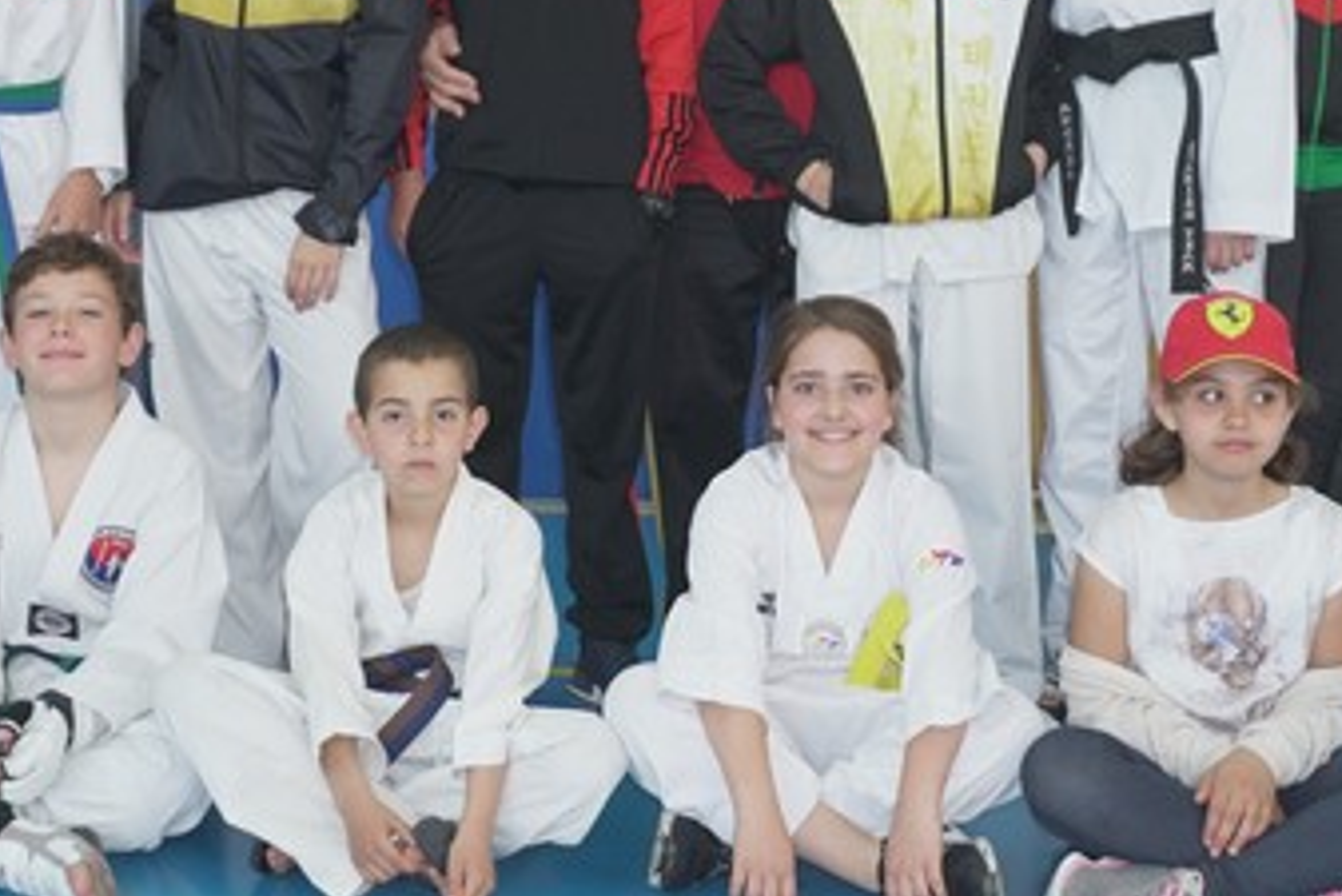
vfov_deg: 23.6
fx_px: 2126
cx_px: 689
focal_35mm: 57
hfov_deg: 35.0
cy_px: 243
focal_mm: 16
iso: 500
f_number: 3.5
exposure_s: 1/60
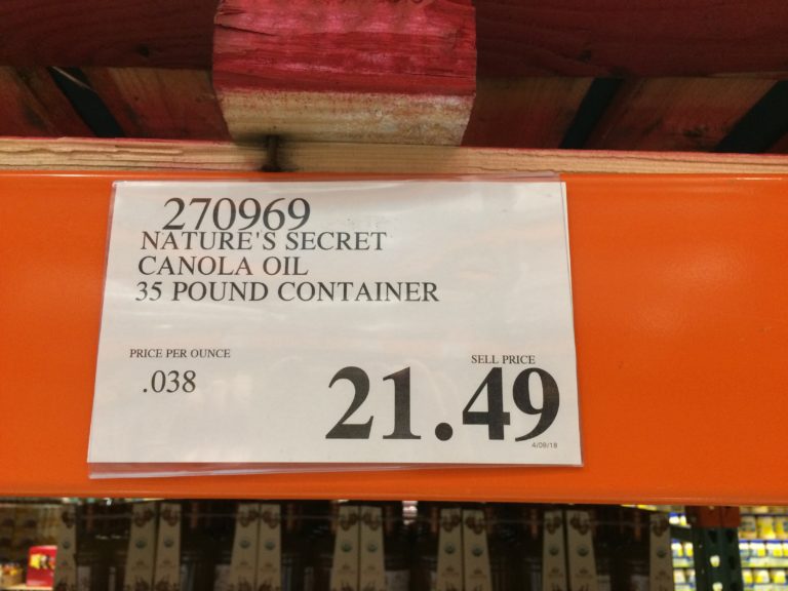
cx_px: 394
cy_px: 296
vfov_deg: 48.2
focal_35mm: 29
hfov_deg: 61.7
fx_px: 660
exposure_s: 1/33
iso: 250
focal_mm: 4.15
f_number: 2.2
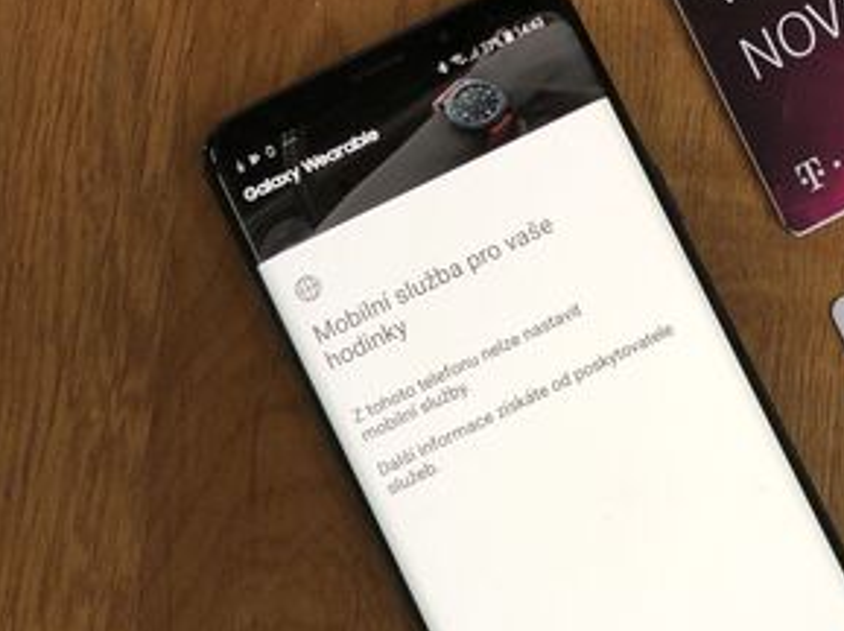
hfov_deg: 34.4
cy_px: 394
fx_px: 1291
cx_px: 739
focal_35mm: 53
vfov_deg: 27.4
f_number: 1.8
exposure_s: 1/40
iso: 25
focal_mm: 4
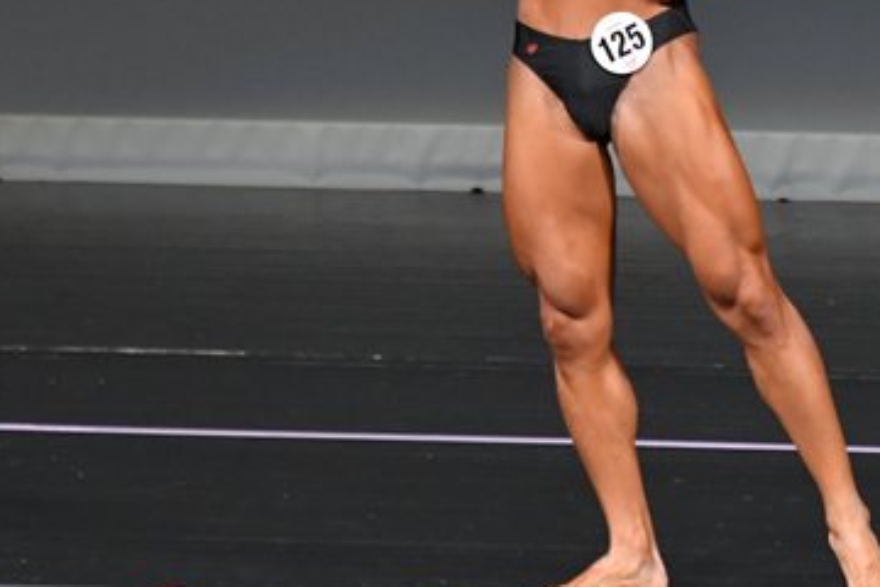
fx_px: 18136
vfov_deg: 1.9
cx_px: 801
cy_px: 135
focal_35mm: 742
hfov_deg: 2.8
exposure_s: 1/400
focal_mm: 230
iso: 4000
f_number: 5.6
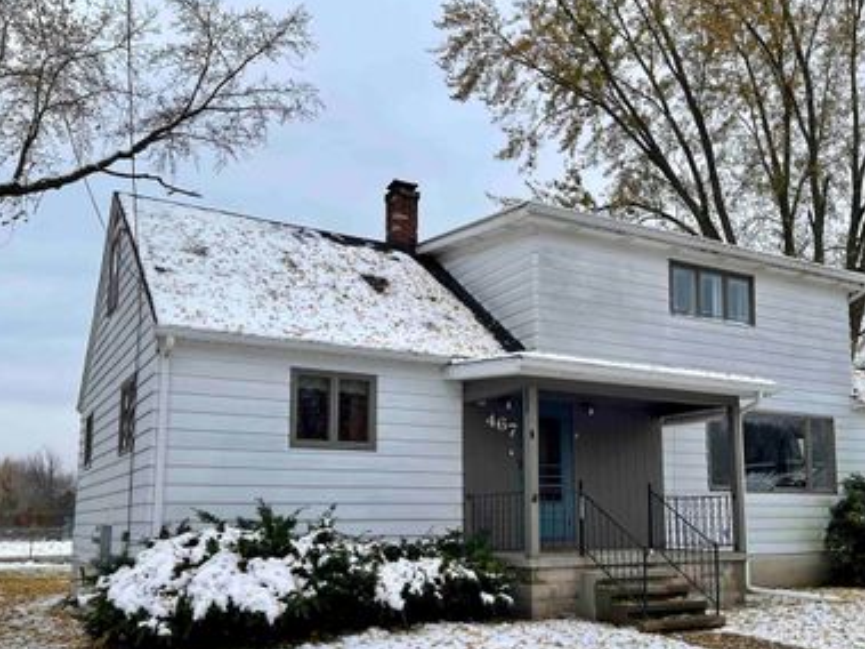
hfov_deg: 54.9
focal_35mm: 33
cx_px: 525
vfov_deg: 42.6
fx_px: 824
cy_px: 406
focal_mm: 5.1
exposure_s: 1/1130
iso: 32
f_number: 1.6
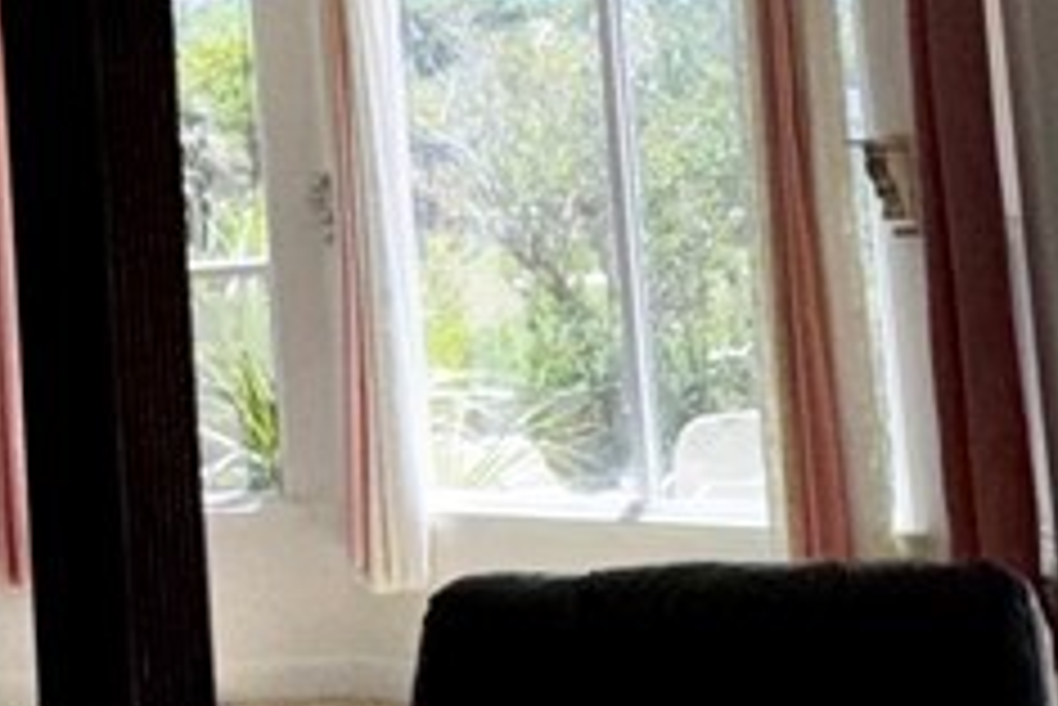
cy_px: -126
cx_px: 68
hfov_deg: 20.1
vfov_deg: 13.5
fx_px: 2911
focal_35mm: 99
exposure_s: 1/910
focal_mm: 2.22
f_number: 2.2
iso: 32
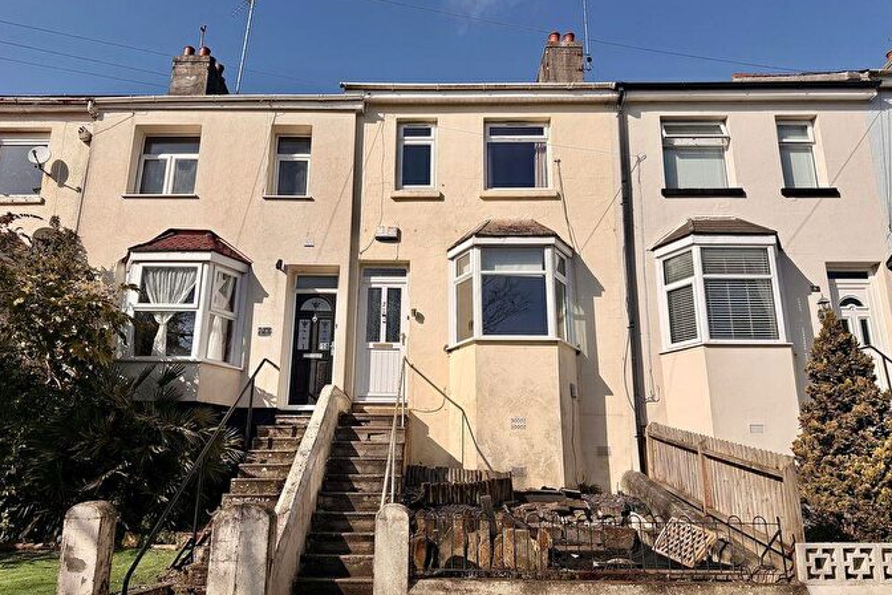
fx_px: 644
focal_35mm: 26
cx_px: 431
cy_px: 319
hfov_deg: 69.4
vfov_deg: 49.5
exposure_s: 1/11905
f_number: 1.78
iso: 80
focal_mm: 6.76
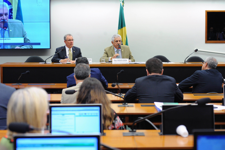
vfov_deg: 17.0
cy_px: 75
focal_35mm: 80
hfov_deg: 25.4
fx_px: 500
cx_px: 112
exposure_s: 1/200
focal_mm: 80
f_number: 5.6
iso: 2500
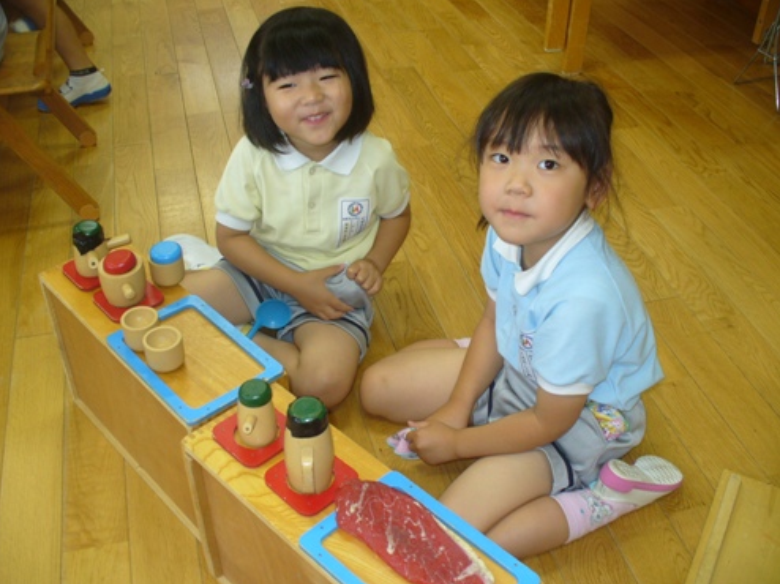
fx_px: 856
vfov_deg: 37.7
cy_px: 298
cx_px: 388
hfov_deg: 49.0
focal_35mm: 38
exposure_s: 1/30
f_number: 2.8
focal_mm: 6.1
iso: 100
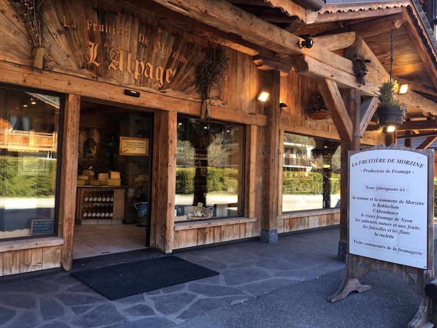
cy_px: 164
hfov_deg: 61.7
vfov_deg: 48.2
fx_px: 366
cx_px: 218
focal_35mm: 29
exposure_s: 1/100
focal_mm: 4.15
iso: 25
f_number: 2.2
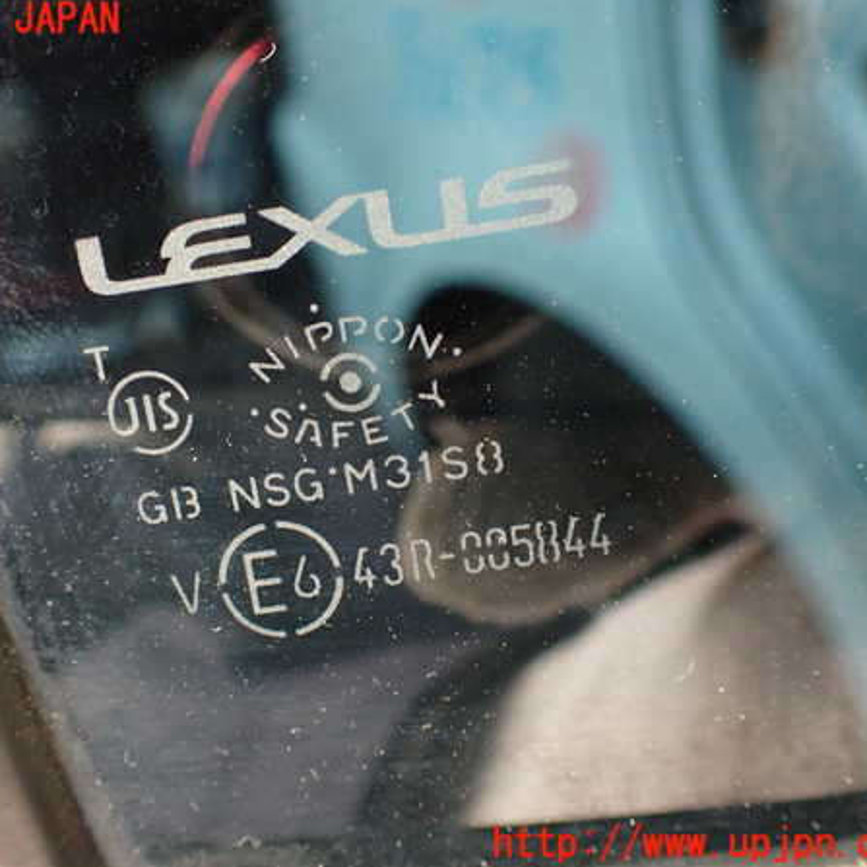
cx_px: 349
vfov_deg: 43.9
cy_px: 433
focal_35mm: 38
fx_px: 1077
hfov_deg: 43.6
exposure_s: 1/40
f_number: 2.4
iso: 200
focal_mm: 5.79
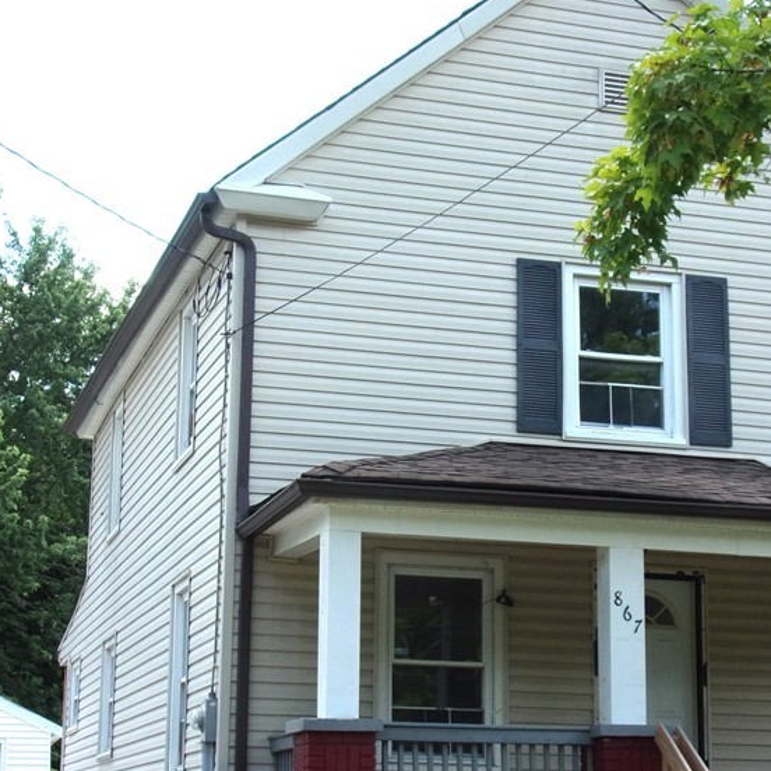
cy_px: 472
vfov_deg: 26.8
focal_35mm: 64
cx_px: 406
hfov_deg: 26.9
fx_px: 1613
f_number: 3.9
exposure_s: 1/240
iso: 80
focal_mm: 7
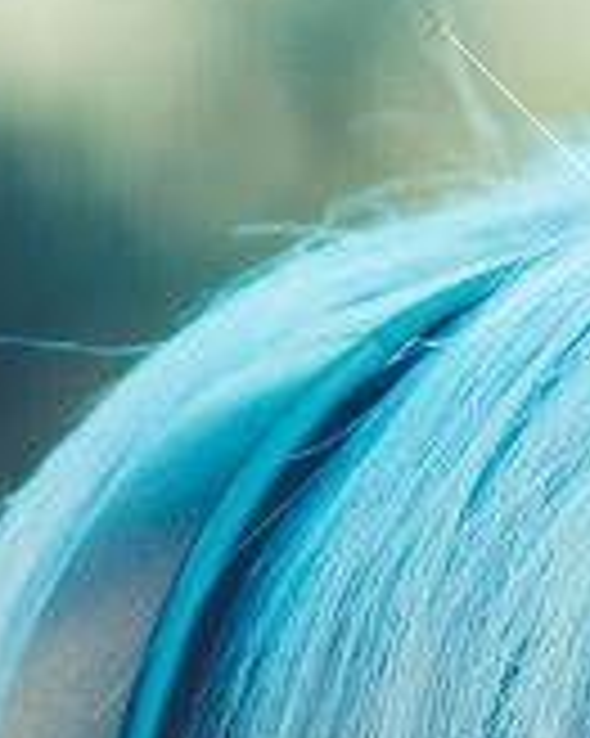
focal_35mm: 631
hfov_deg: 2.4
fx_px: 13786
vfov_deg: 3.0
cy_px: 2174
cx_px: 1615
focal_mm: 85
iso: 640
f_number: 4
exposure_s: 1/400
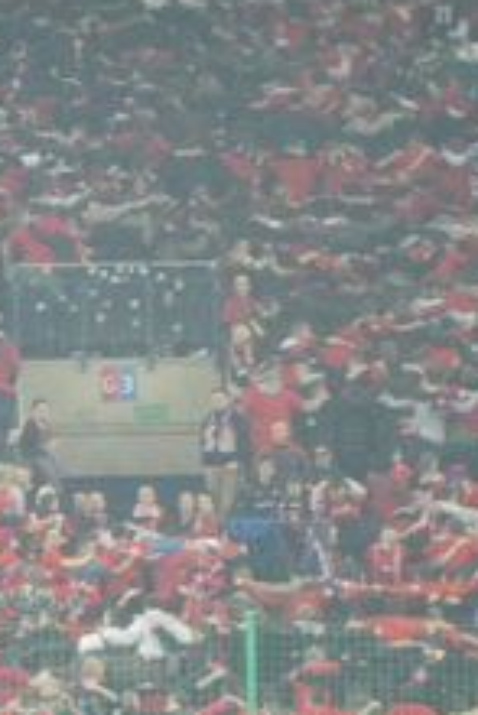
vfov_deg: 3.3
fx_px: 12328
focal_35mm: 620
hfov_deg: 2.2
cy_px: 366
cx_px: -33
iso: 800
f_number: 4.8
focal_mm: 37.9
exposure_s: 1/50
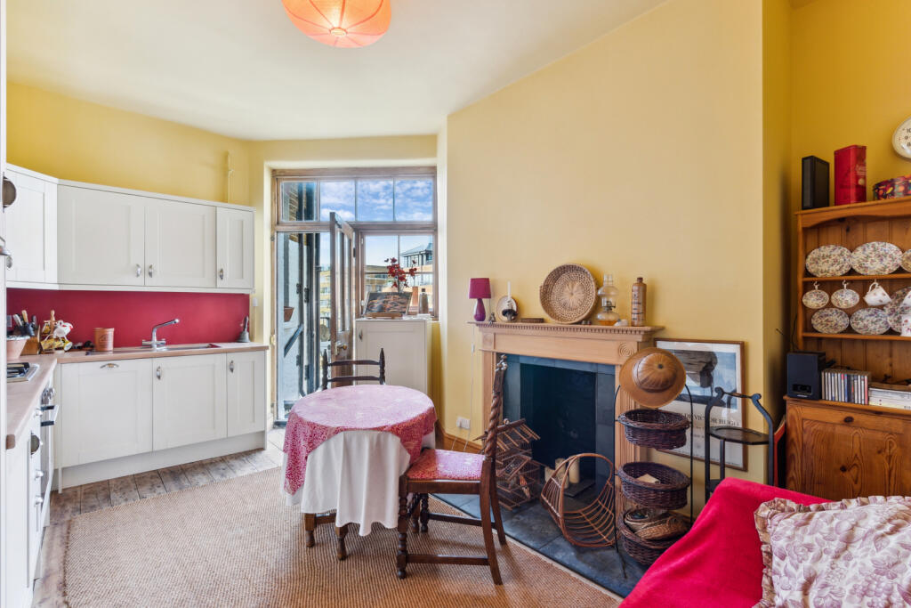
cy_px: 304
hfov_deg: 96.7
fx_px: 405
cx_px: 456
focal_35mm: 16
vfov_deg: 73.8
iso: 640
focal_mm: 16
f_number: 11
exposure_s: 1/20
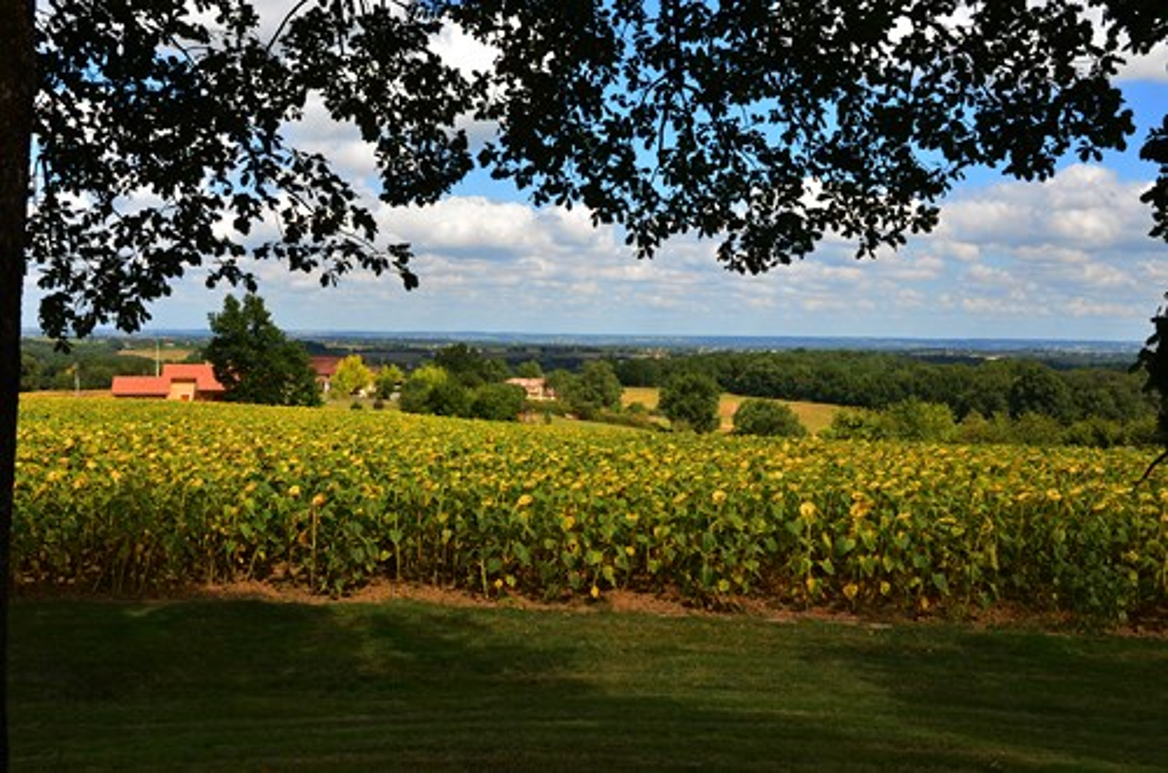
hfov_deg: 57.3
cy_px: 386
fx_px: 1068
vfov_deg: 39.8
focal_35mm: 33
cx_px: 584
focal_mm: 22
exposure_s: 1/125
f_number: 11
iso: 125
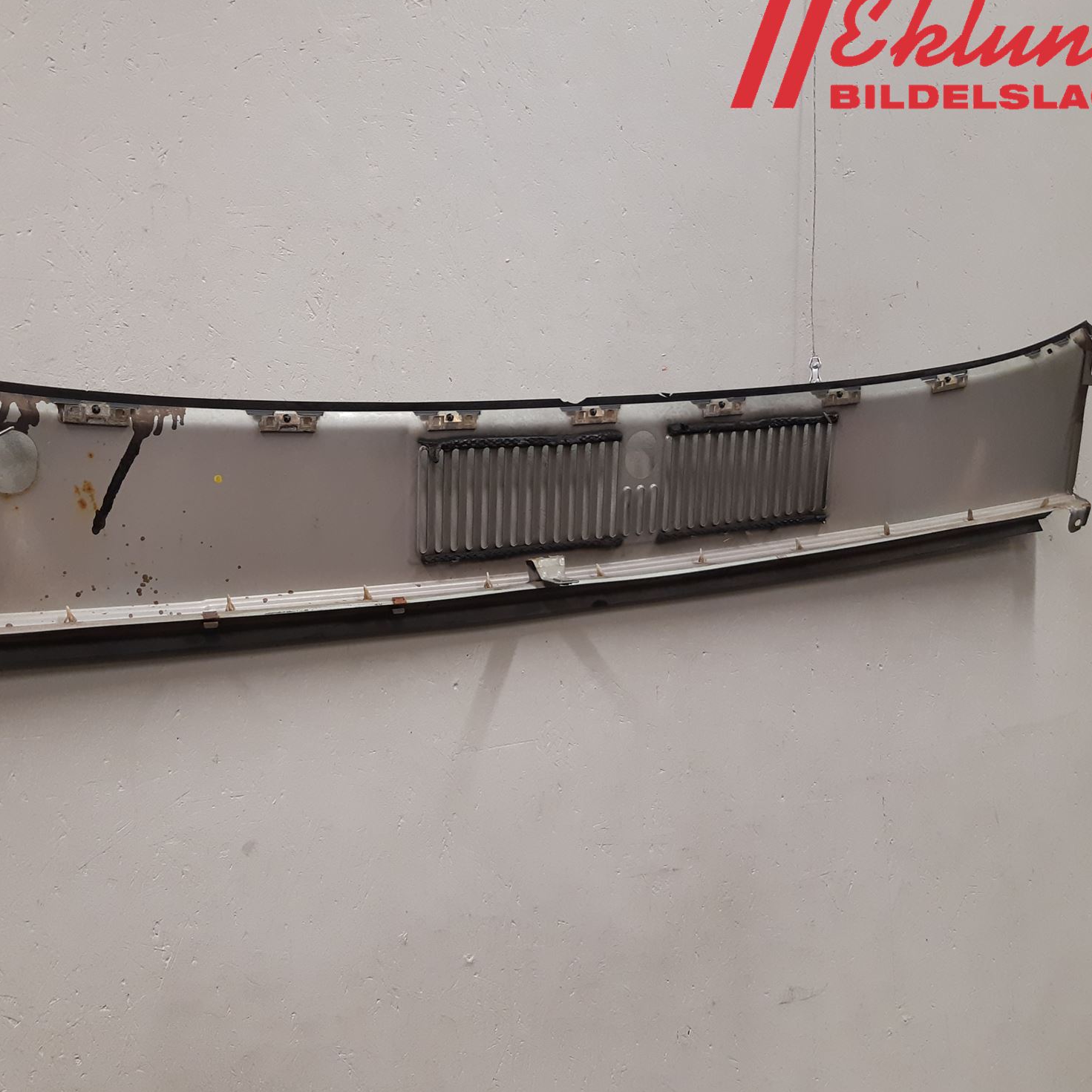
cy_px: 553
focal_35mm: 32
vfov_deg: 51.1
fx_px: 1142
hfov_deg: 50.7
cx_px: 426
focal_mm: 3.93
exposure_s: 1/50
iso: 160
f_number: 1.7
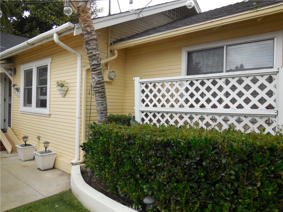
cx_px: 142
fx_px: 204
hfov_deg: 69.4
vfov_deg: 54.9
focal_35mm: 25
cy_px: 106
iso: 125
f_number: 3.1
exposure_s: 1/400
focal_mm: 4.5
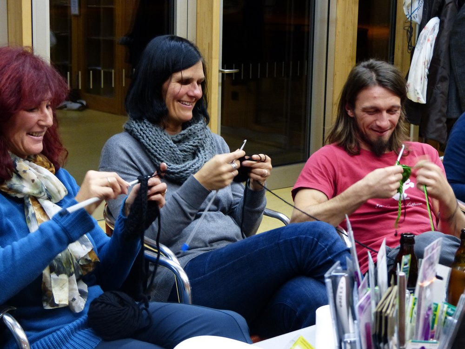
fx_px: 887
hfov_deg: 29.4
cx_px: 232
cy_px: 174
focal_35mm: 66
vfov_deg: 22.3
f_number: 2.8
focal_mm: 11.9
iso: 400
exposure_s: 1/15
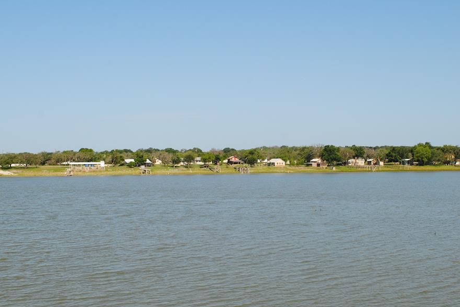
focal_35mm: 56
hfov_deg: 35.6
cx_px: 217
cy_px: 143
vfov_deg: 24.2
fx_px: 716
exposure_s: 1/320
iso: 100
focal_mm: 32
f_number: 9
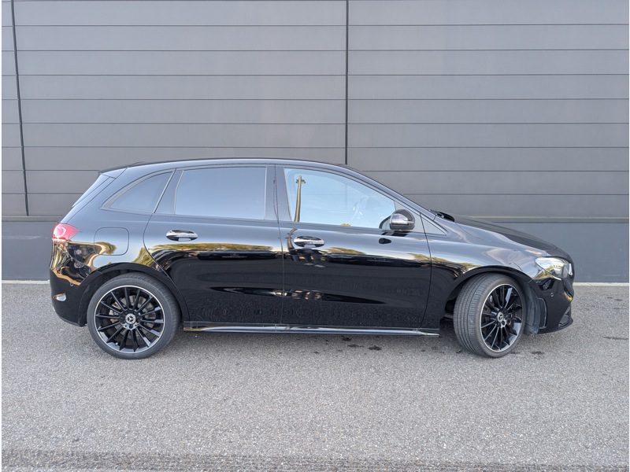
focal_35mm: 24
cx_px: 315
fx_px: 437
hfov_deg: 71.6
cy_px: 236
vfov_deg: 56.8
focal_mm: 6.9
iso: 152
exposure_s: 1/235
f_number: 1.68
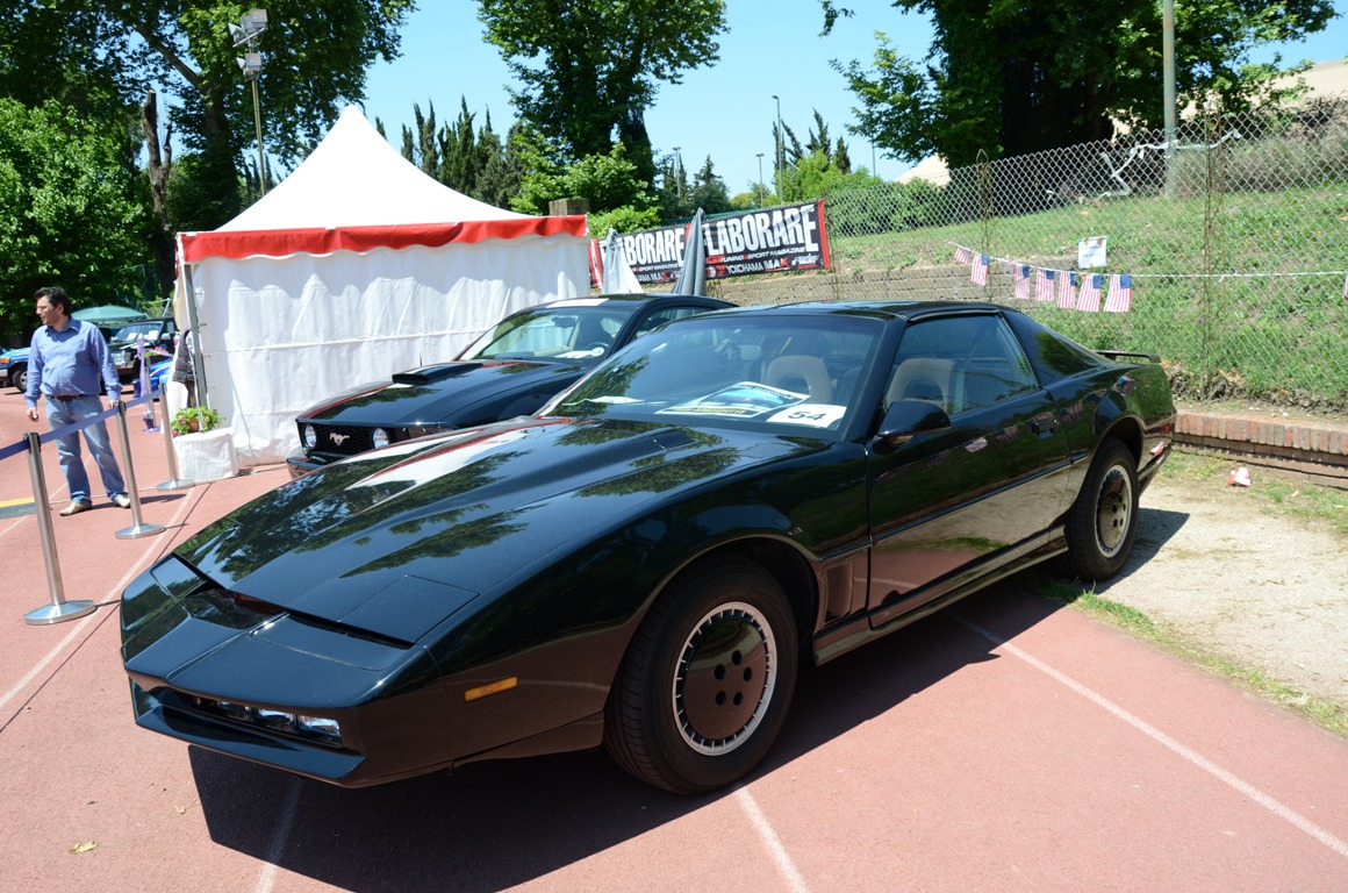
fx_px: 1009
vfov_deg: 47.7
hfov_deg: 67.5
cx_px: 674
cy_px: 446
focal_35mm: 27
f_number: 7.1
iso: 100
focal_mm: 18
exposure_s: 1/200
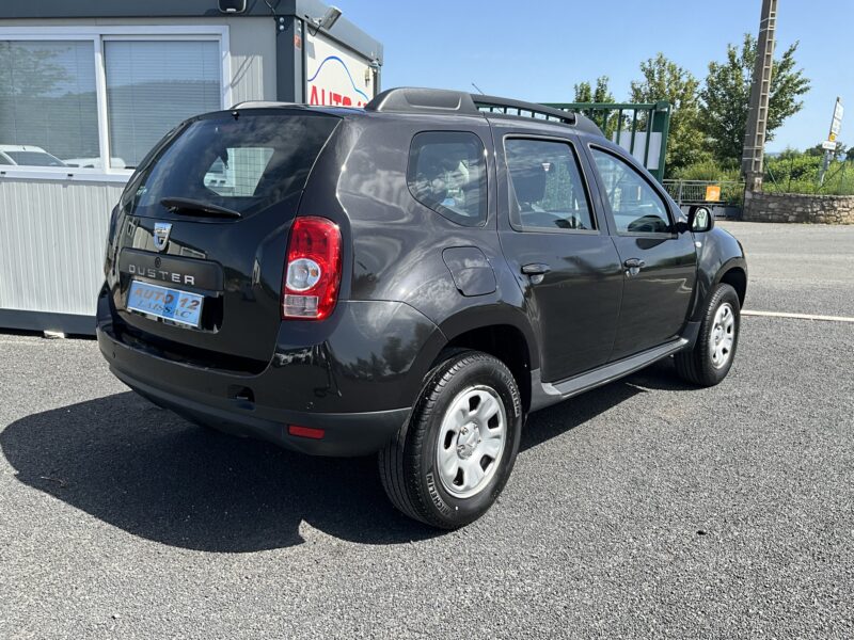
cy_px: 320
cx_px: 427
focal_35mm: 29
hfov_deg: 61.7
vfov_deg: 48.2
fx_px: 715
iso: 25
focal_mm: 3
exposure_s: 1/962
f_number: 1.8
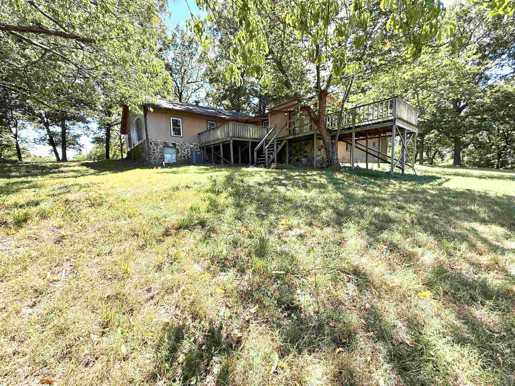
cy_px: 193
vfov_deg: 85.7
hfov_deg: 102.1
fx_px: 208
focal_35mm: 14
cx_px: 258
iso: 50
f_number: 2.2
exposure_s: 1/363
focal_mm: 2.22
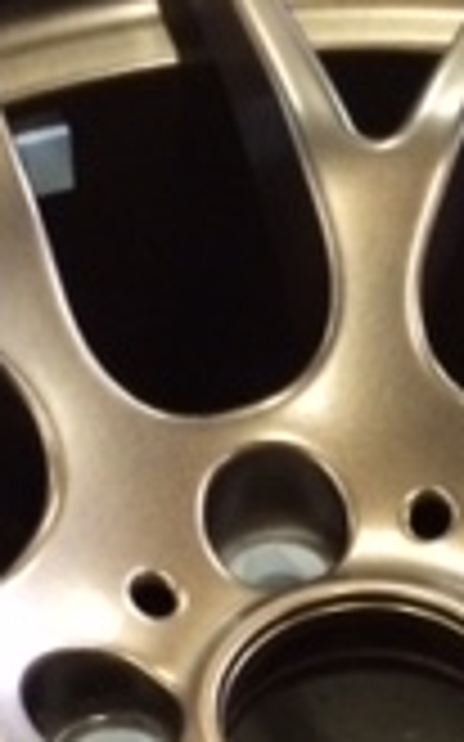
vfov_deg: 17.1
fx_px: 2410
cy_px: 769
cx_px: 315
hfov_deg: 11.0
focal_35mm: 119
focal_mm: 4.15
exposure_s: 1/15
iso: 400
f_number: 2.2
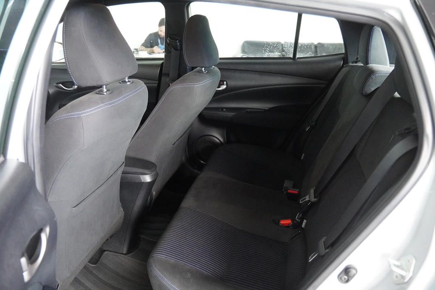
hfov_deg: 59.5
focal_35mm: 32
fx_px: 381
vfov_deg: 41.7
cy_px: 145
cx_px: 218
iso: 6400
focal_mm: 21
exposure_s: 1/160
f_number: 2.8
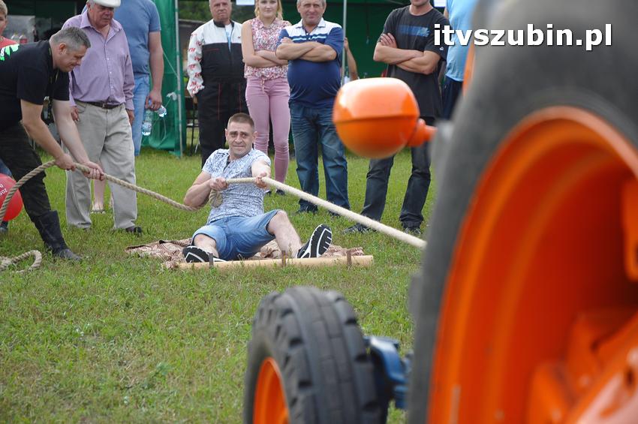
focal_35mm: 105
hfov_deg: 19.5
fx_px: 1859
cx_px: 319
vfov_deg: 13.0
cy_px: 212
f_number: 4.5
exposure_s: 1/250
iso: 400
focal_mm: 70
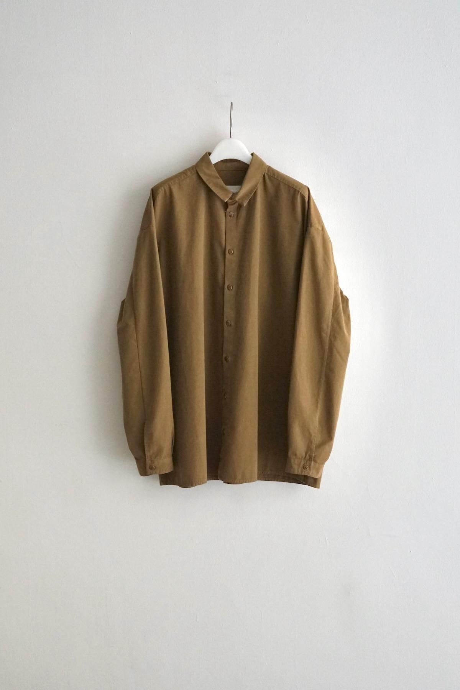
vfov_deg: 36.2
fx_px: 1054
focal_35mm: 55
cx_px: 230
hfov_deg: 24.6
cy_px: 345
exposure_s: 1/160
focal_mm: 55
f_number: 5
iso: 2500
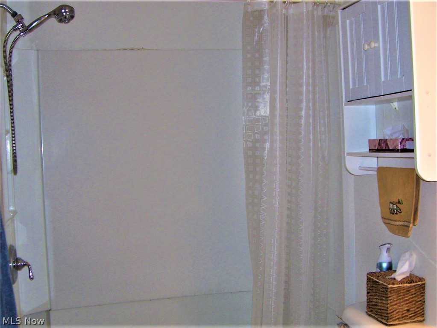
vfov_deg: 39.6
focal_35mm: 36
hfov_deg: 51.4
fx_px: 454
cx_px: 218
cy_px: 164
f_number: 2.7
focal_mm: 6
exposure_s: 1/60
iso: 80
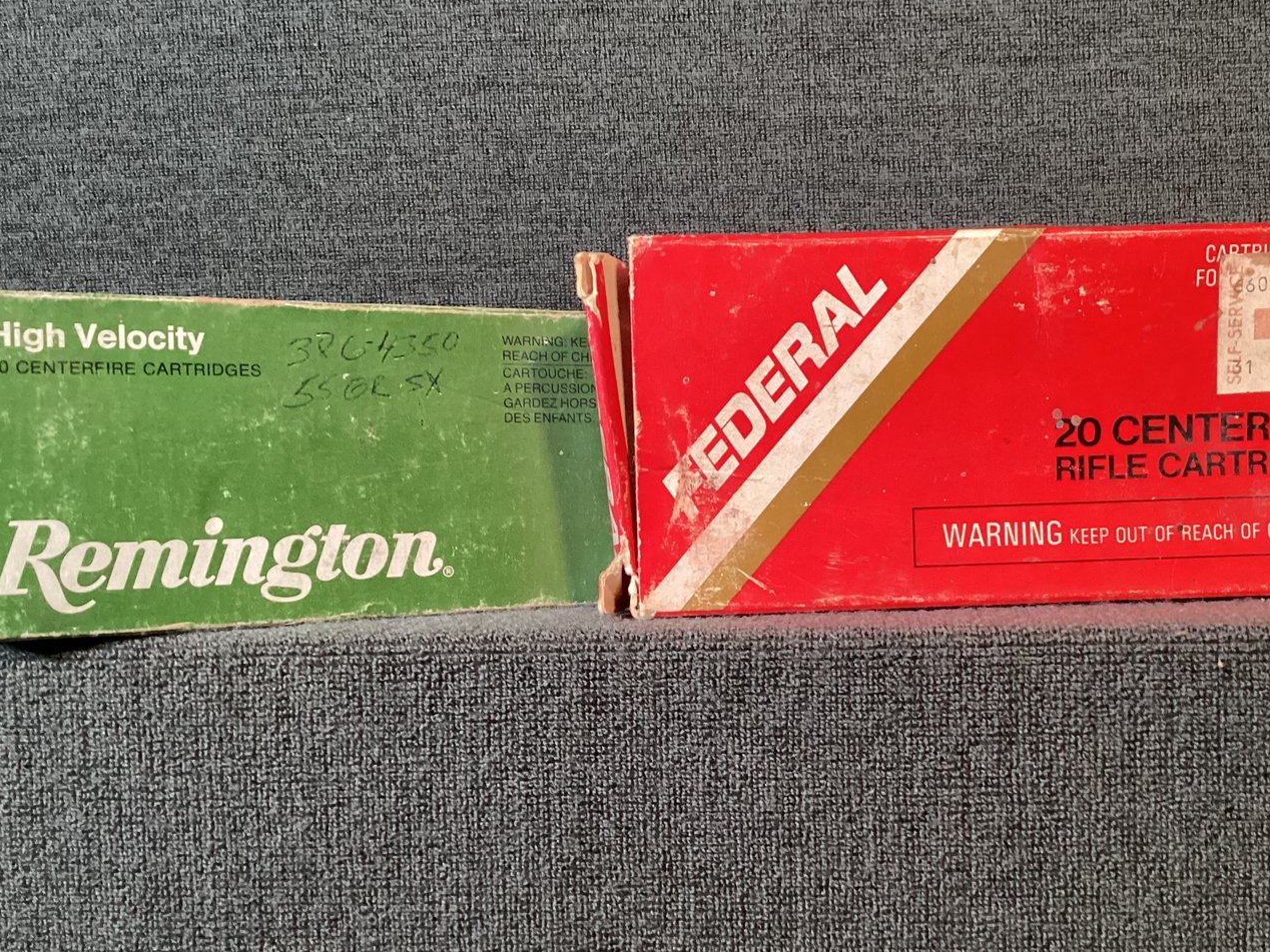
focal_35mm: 37
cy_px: 510
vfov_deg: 38.6
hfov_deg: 50.0
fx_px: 1357
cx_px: 724
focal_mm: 3.3
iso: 320
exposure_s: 1/60
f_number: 2.4
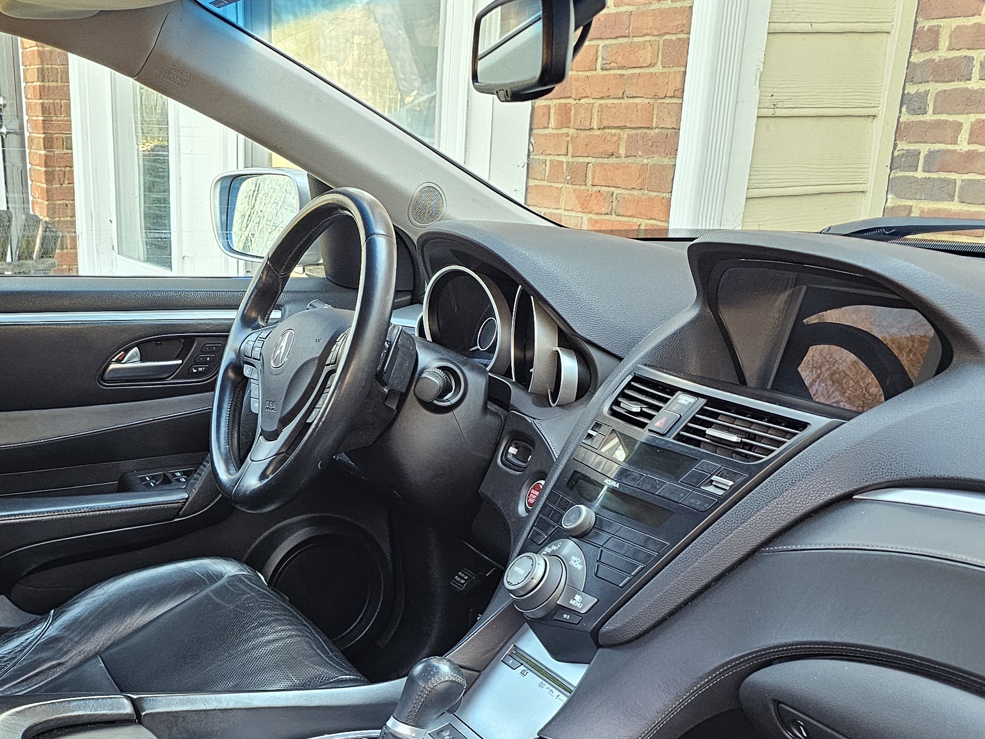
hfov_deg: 38.2
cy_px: 667
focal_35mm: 48
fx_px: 1366
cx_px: 195
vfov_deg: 29.0
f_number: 1.7
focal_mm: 6.3
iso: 320
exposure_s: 1/120
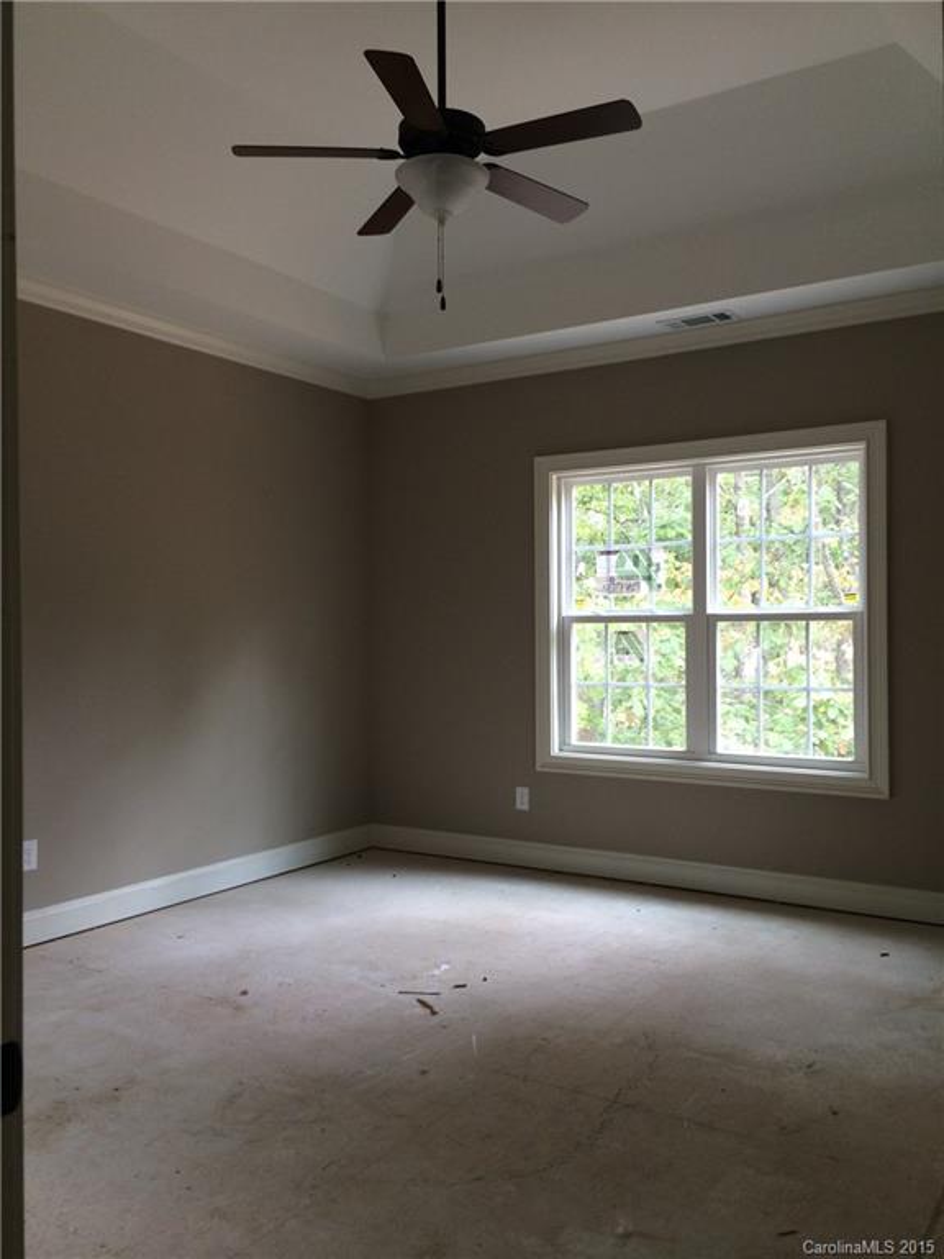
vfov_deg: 60.0
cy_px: 630
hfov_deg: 46.8
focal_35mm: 30
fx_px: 1091
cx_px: 472
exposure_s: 1/30
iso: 50
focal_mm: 4.12
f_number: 2.2
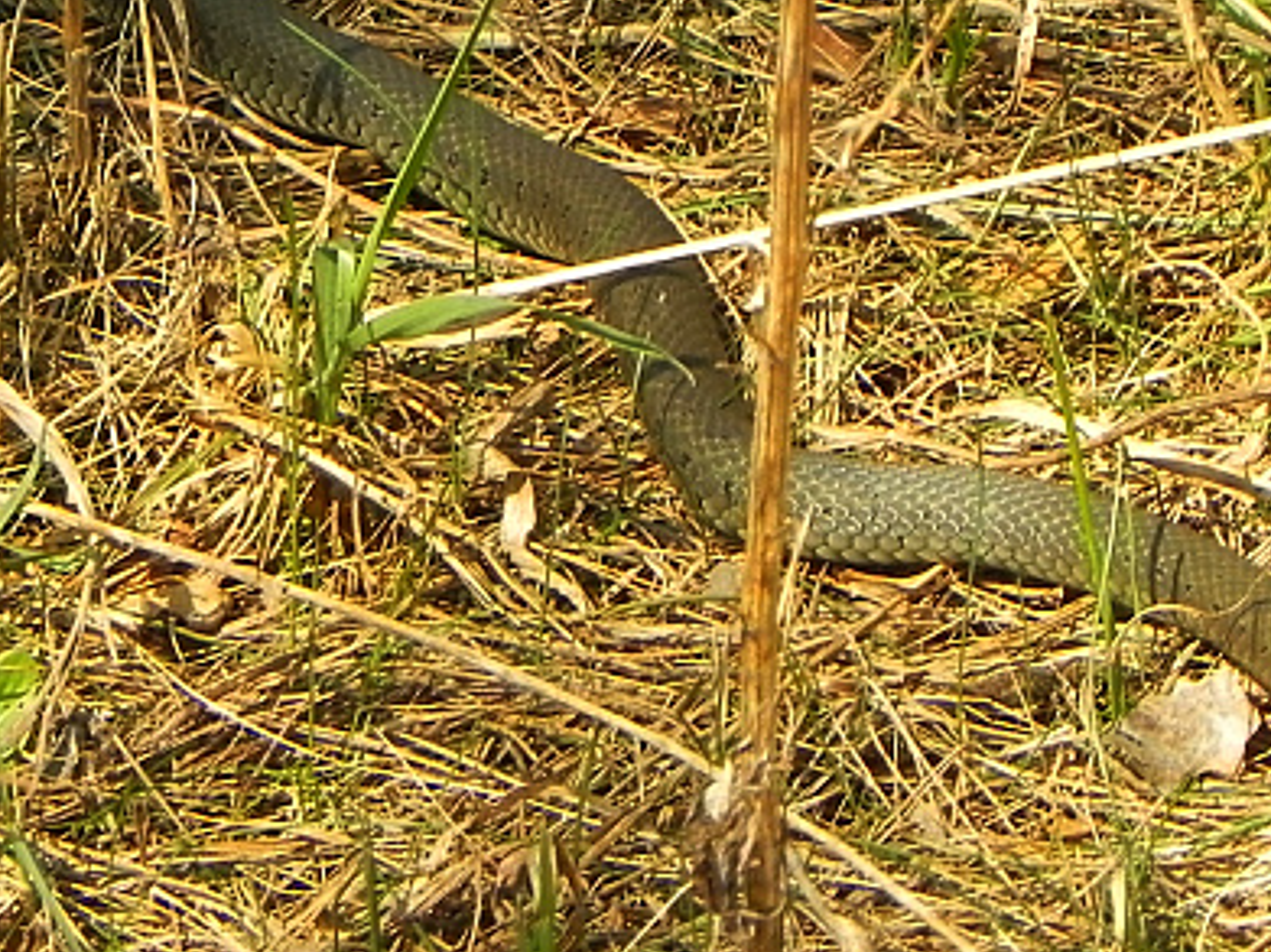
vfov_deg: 3.1
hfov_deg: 4.1
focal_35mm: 482
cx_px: 75
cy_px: 88
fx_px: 17692
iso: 160
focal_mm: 32.7
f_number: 5
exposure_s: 1/204
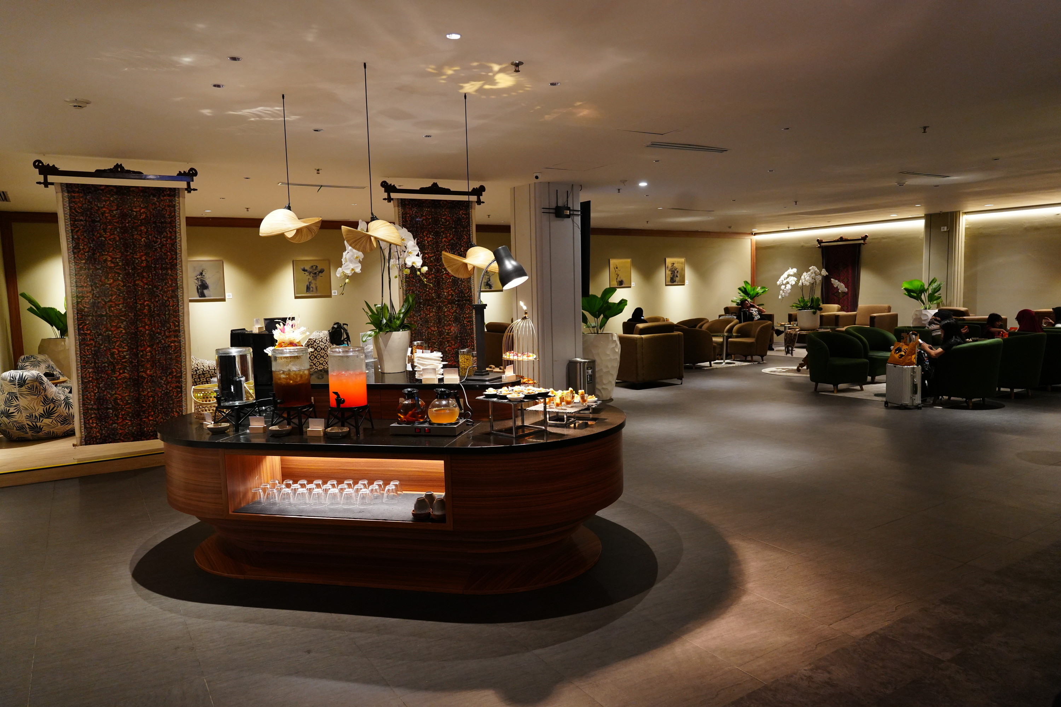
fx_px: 707
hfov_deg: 73.7
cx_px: 530
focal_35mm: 24
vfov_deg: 53.1
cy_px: 354
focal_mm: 24
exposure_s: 1/60
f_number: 4
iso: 3200
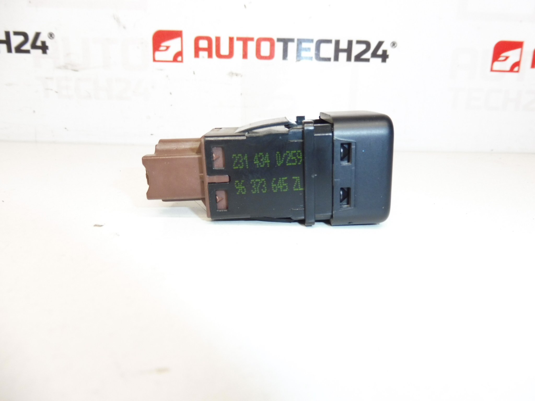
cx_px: 268
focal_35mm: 24
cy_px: 200
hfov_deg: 71.6
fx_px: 371
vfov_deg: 56.8
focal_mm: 4.3
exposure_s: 1/125
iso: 200
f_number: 3.5
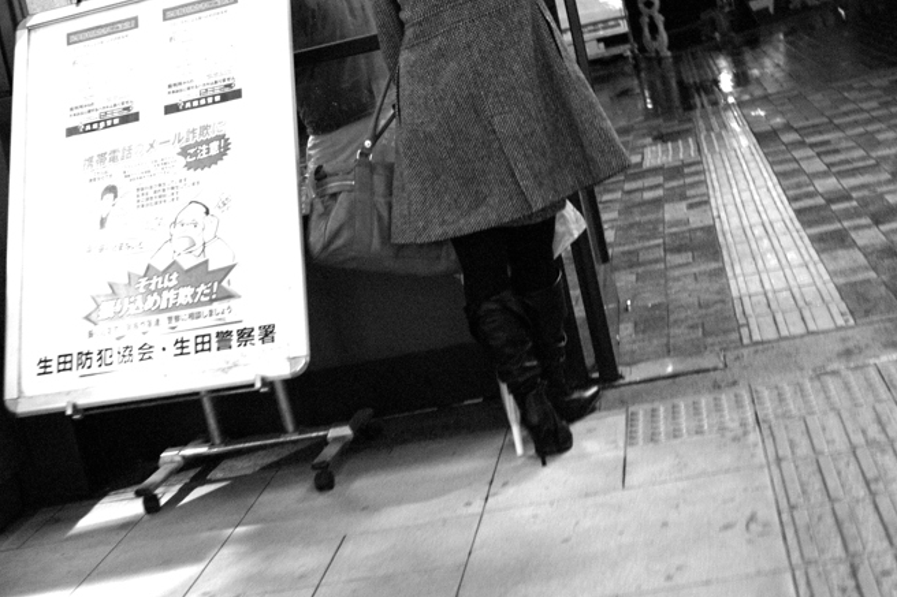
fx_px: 1594
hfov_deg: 31.3
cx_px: 335
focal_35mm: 64
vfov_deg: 21.0
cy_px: 138
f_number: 3.2
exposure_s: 1/60
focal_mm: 24.2
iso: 800
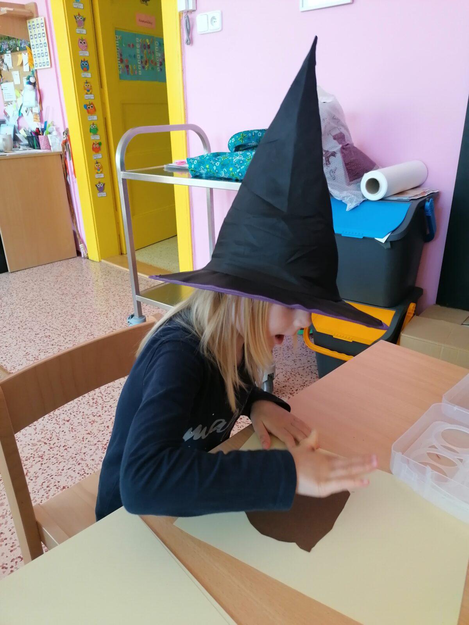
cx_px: 234
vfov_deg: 65.3
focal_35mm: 27
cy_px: 312
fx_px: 488
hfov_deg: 51.4
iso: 160
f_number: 1.8
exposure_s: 1/100
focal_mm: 4.75
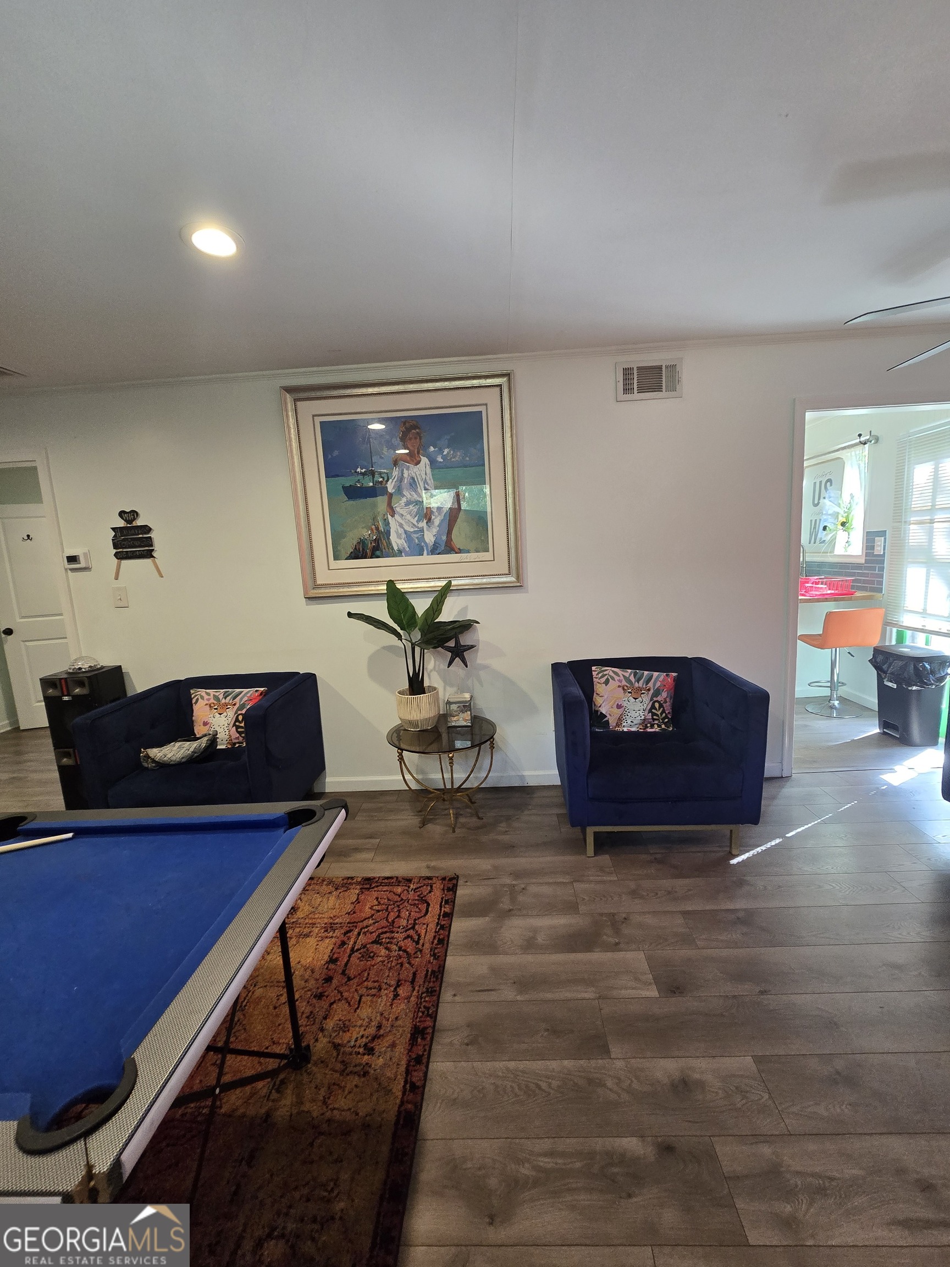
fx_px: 476
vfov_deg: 106.2
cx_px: 475
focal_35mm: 13
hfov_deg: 89.9
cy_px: 634
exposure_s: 1/60
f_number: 2.2
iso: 320
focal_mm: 2.2
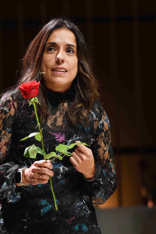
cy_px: 130
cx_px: 37
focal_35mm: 352
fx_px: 2286
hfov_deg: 3.9
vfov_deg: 5.9
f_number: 4
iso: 1600
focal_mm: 200
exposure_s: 1/160
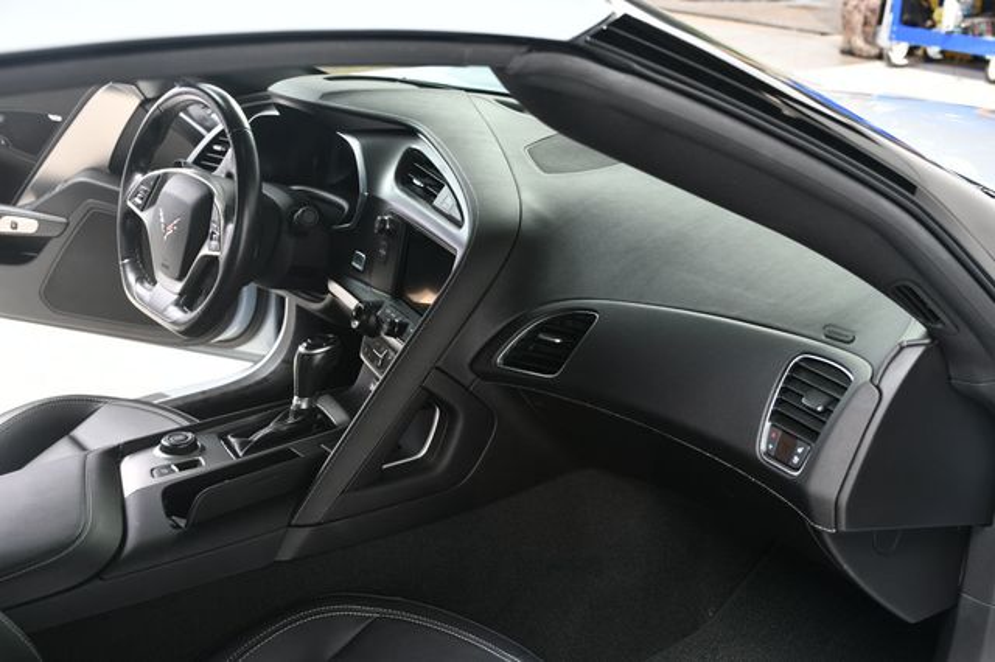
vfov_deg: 28.0
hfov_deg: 41.1
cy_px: 331
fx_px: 1326
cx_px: 498
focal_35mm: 48
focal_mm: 32
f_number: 4.5
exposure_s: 1/160
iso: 100
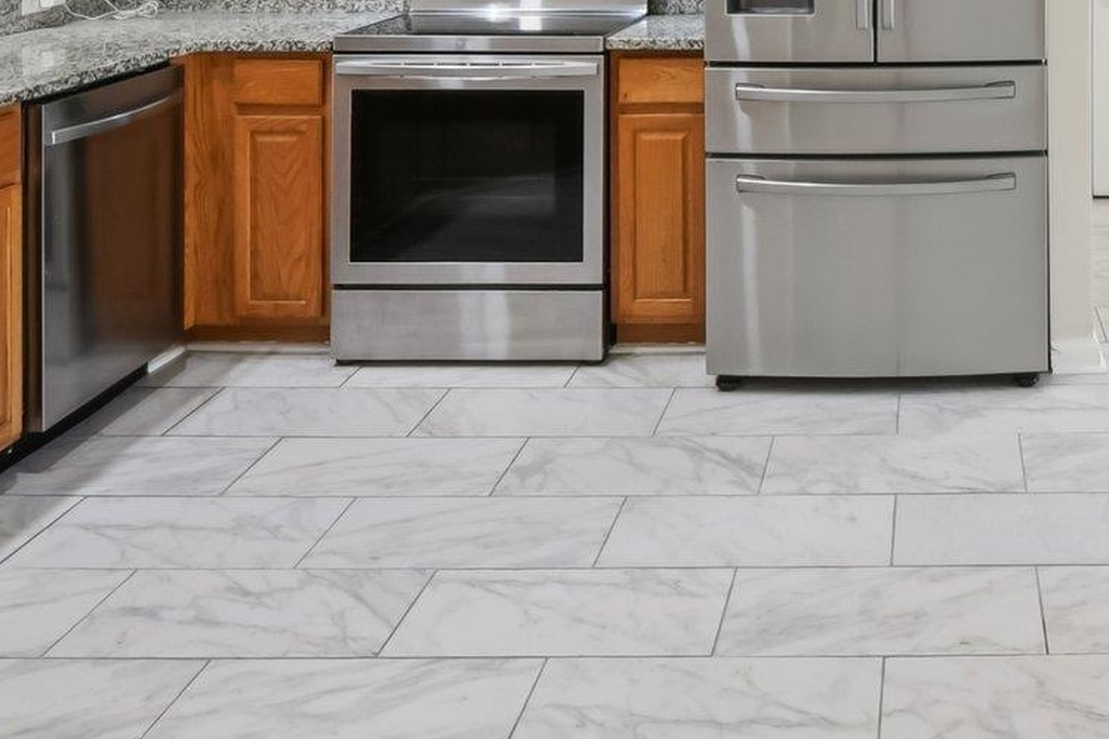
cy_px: -152
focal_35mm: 41
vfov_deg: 28.3
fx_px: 1263
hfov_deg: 45.4
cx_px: 860
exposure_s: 1/10
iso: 400
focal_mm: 10
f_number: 8
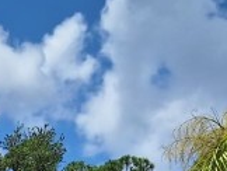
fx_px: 952
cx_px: -177
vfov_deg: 8.9
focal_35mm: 145
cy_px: 457
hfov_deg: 12.5
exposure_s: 1/5814
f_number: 1.8
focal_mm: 5.54
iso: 40
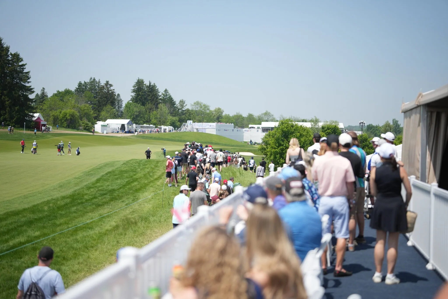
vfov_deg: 27.0
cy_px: 150
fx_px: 622
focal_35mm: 50
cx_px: 224
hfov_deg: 39.6
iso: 400
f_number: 1.2
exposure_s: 1/32000
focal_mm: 50
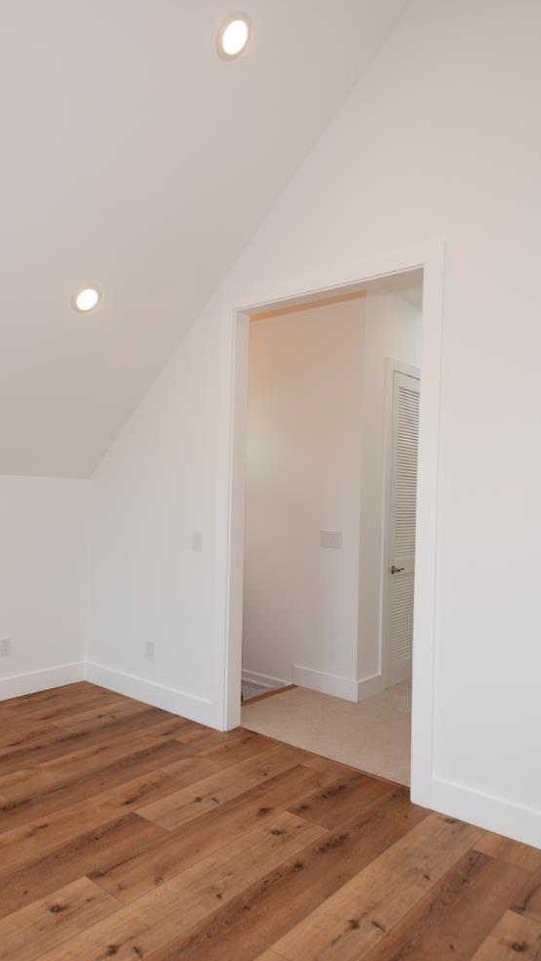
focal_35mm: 24
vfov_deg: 76.3
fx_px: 612
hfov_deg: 45.5
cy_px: 487
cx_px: 114
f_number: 4.5
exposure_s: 1/200
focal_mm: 10
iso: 400
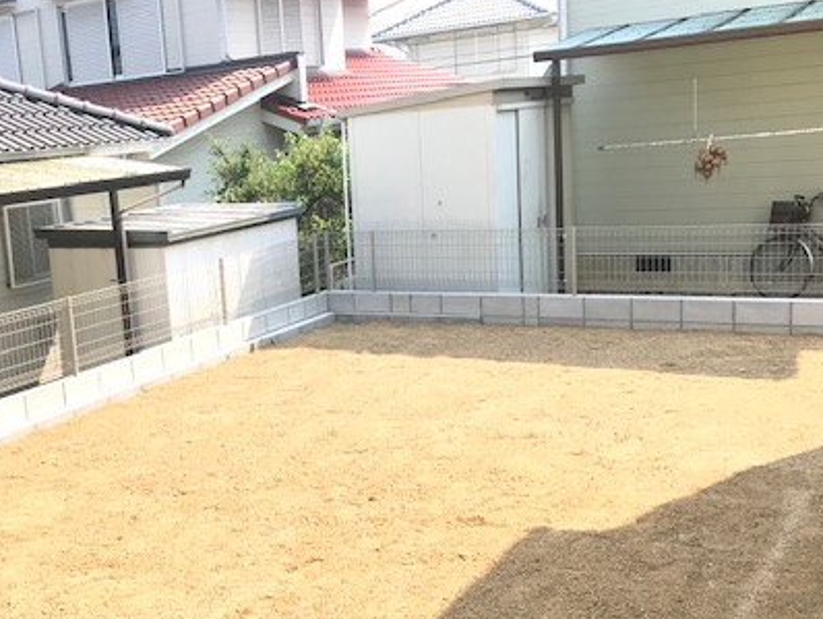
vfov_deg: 32.2
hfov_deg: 40.6
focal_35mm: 45
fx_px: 1071
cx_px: 186
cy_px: 352
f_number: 1.8
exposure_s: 1/656
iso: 20
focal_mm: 3.99
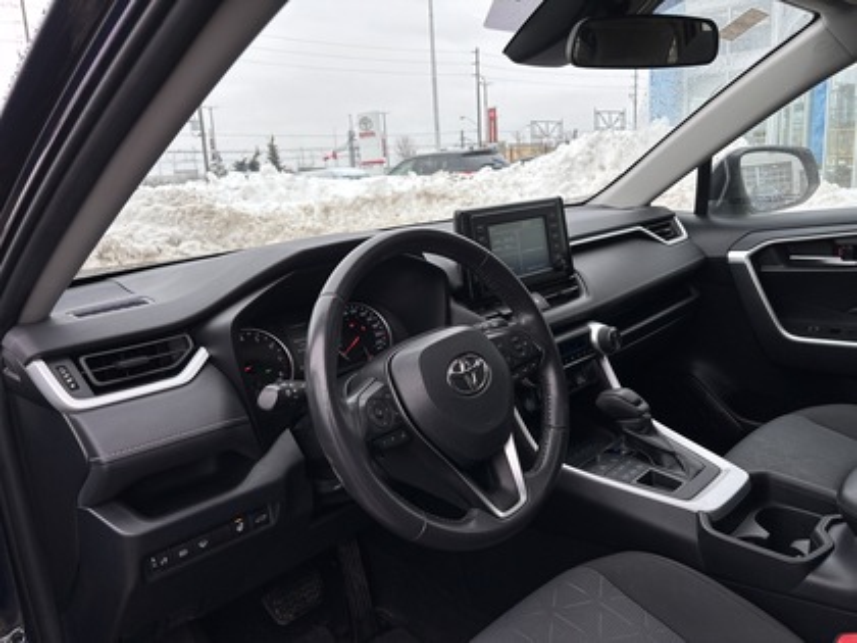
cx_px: 428
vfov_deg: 53.1
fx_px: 644
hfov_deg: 67.3
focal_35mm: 26
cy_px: 322
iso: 50
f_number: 1.6
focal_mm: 5.96
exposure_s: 1/423
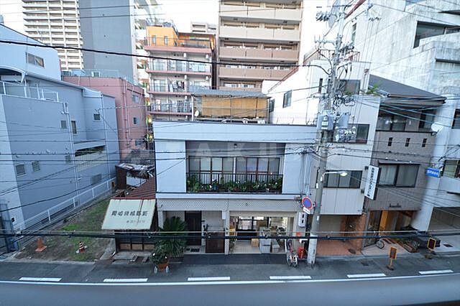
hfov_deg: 112.6
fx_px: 153
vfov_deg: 89.9
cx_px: 230
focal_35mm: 12
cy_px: 153
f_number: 4.5
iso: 1600
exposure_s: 1/30
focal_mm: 8
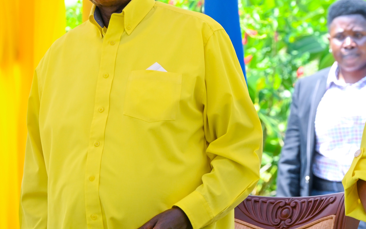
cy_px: 57
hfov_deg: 4.4
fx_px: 4798
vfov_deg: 2.7
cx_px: 294
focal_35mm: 481
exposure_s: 1/250
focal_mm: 220
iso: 900
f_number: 8
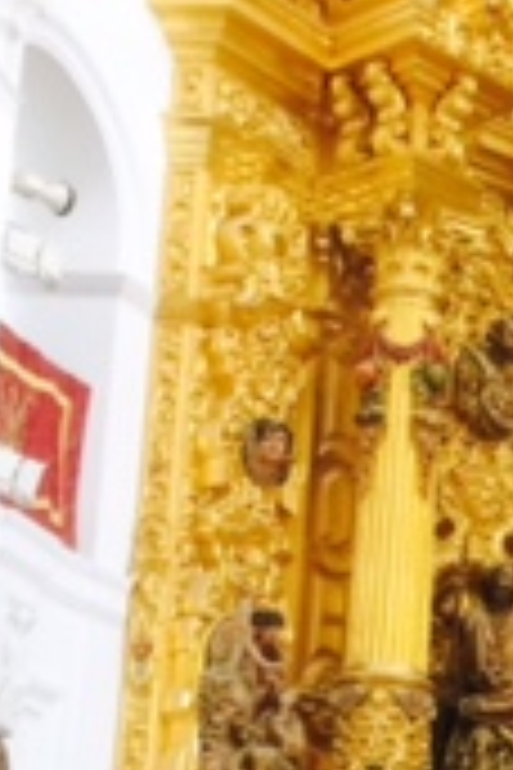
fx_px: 2415
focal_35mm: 113
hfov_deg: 11.2
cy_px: 716
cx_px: 945
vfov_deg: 17.8
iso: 125
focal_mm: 4.15
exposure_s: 1/33
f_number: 2.2
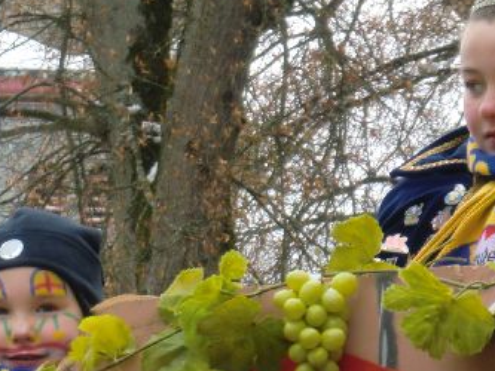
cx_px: -65
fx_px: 3576
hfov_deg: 7.9
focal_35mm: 250
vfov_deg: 5.9
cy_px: 307
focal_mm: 18.6
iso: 100
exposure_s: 1/60
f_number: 5.9
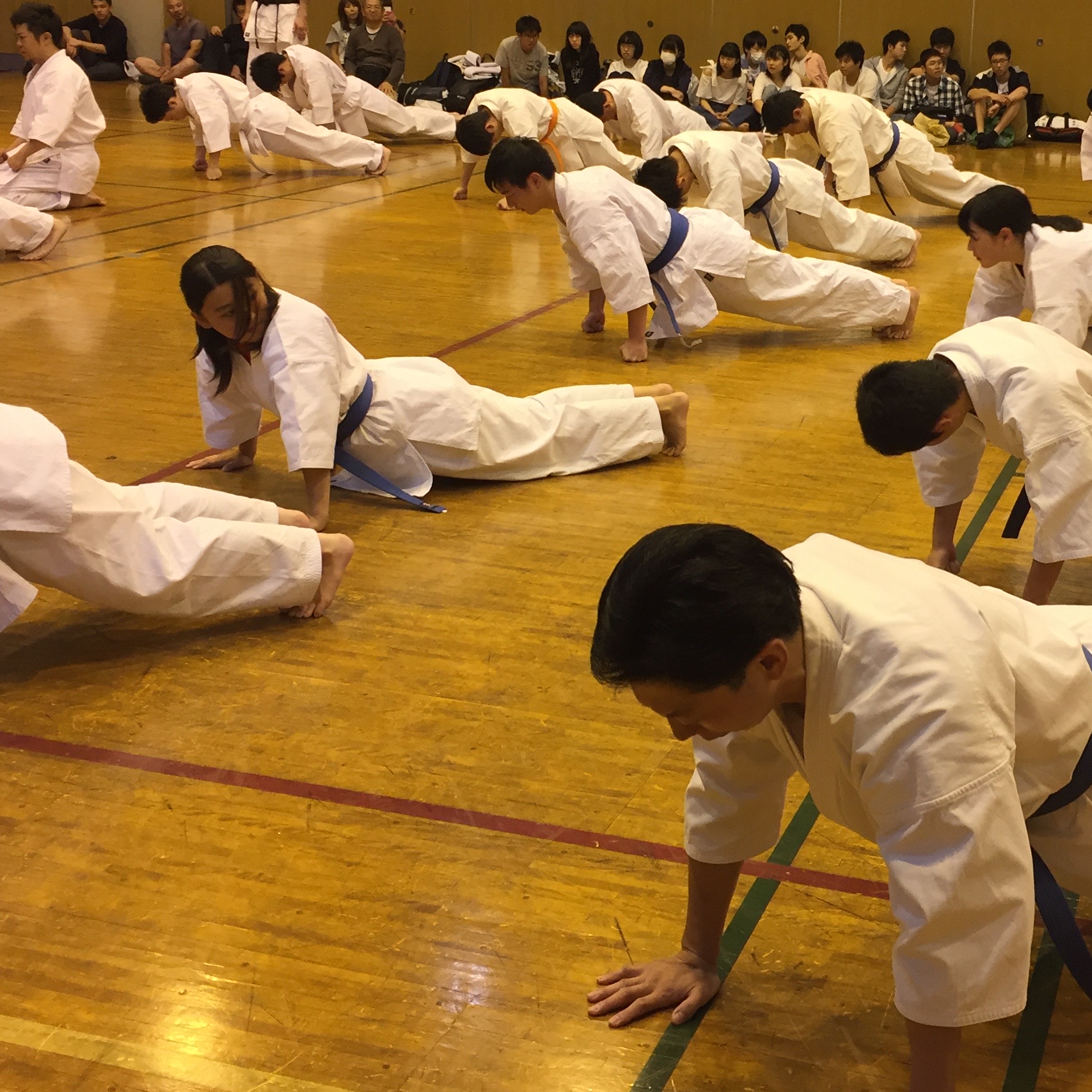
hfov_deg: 34.2
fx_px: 1749
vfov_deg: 34.5
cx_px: 779
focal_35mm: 49
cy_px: 427
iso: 32
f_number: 2.2
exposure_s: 1/33
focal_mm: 4.15
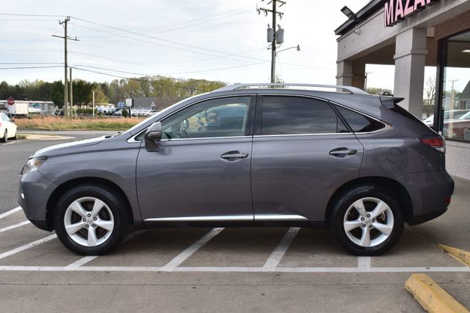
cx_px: 238
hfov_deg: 53.8
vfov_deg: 37.3
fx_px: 464
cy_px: 160
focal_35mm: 36
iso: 400
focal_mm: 23
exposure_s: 1/200
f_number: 10
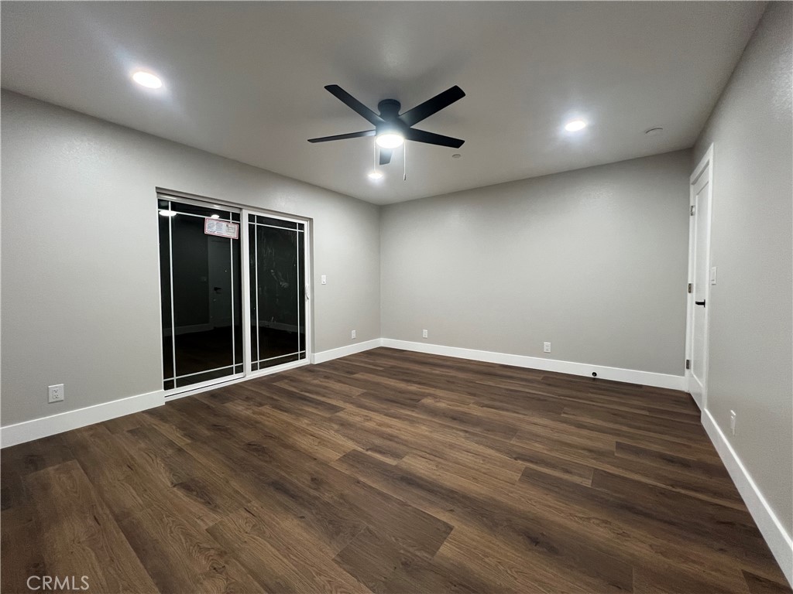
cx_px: 396
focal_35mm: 13
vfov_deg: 89.9
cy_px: 297
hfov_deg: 106.2
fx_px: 298
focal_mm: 1.57
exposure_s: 1/60
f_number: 1.8
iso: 250
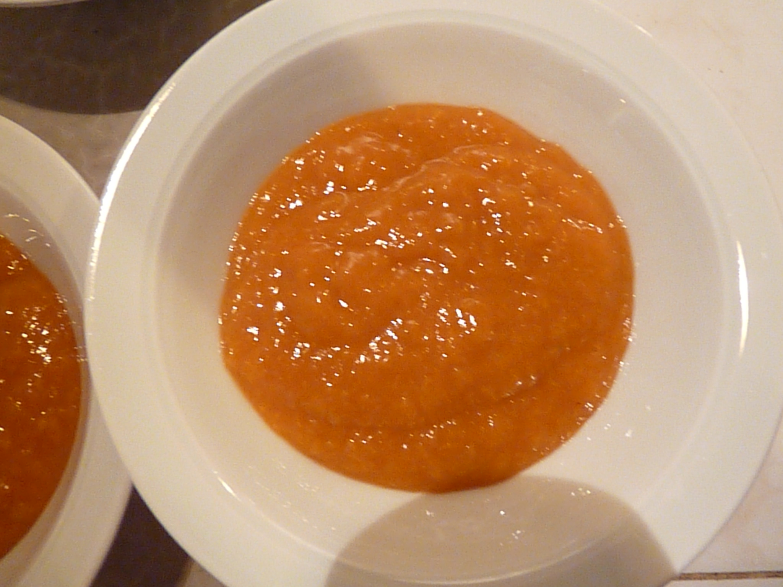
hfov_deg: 65.3
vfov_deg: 51.4
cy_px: 294
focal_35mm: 27
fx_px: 611
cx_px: 392
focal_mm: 4.8
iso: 1600
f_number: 2.8
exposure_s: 1/30
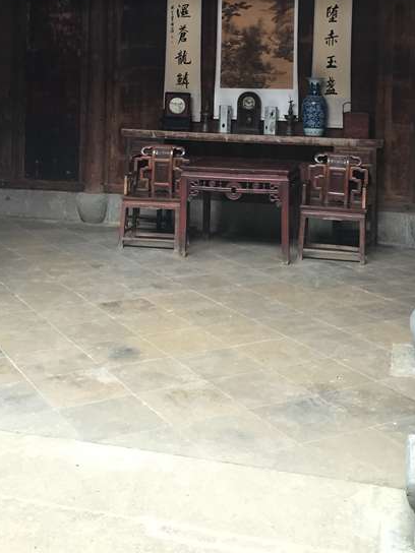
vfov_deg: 38.3
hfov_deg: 30.3
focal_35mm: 48
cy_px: 116
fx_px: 767
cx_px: 207
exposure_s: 1/30
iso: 50
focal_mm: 4.15
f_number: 2.2
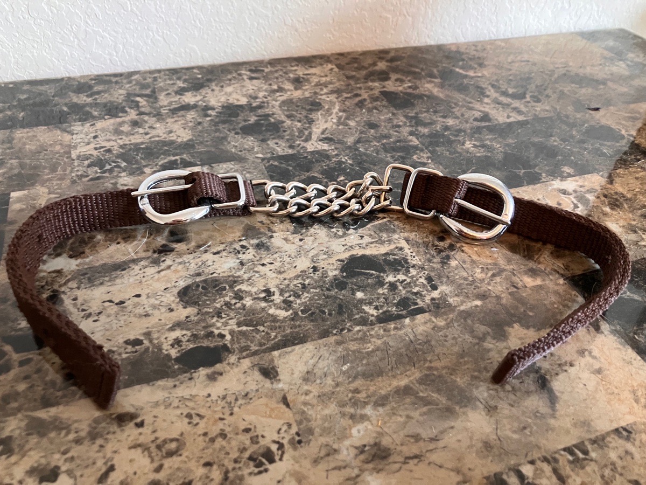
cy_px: 242
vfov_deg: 49.7
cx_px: 323
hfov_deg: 63.4
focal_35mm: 28
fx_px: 523
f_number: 1.8
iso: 400
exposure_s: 1/40
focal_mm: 3.99
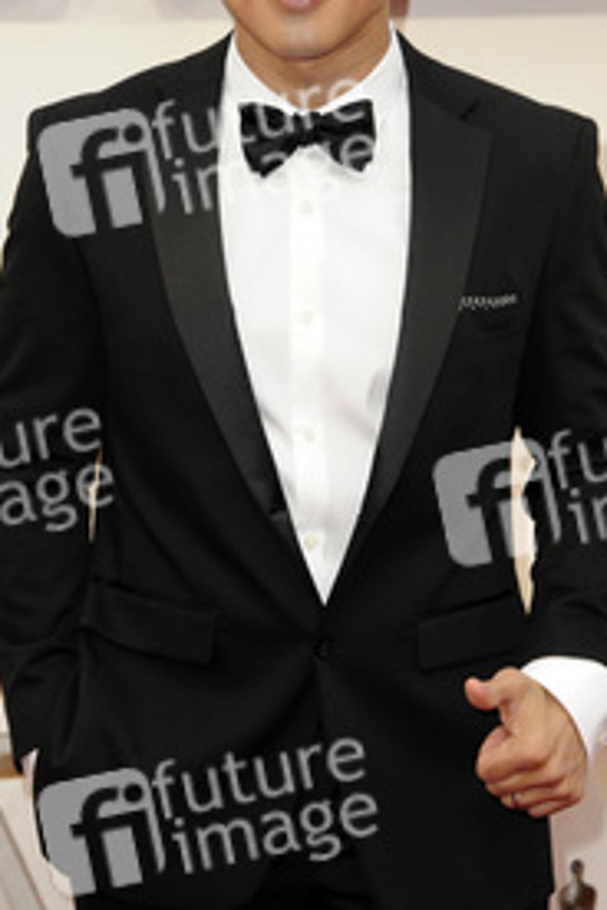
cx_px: 305
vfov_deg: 12.2
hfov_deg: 8.2
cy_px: 323
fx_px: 4249
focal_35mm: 168
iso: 1000
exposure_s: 1/200
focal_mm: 116
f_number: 6.3
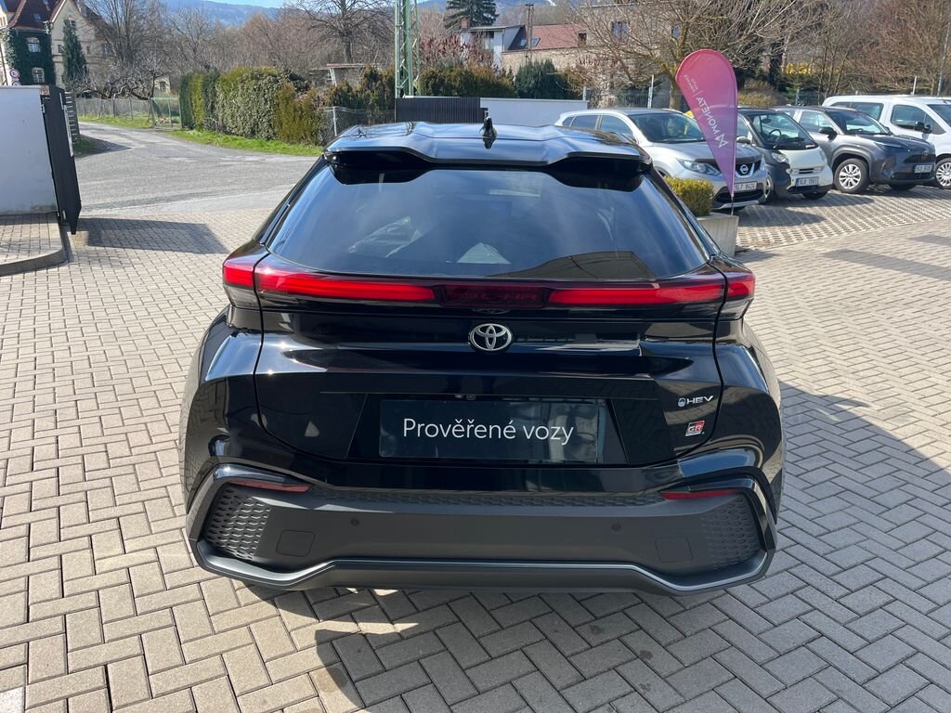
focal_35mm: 26
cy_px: 356
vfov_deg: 53.1
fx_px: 714
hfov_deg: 67.3
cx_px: 476
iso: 50
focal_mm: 5.1
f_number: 1.6
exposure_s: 1/1106
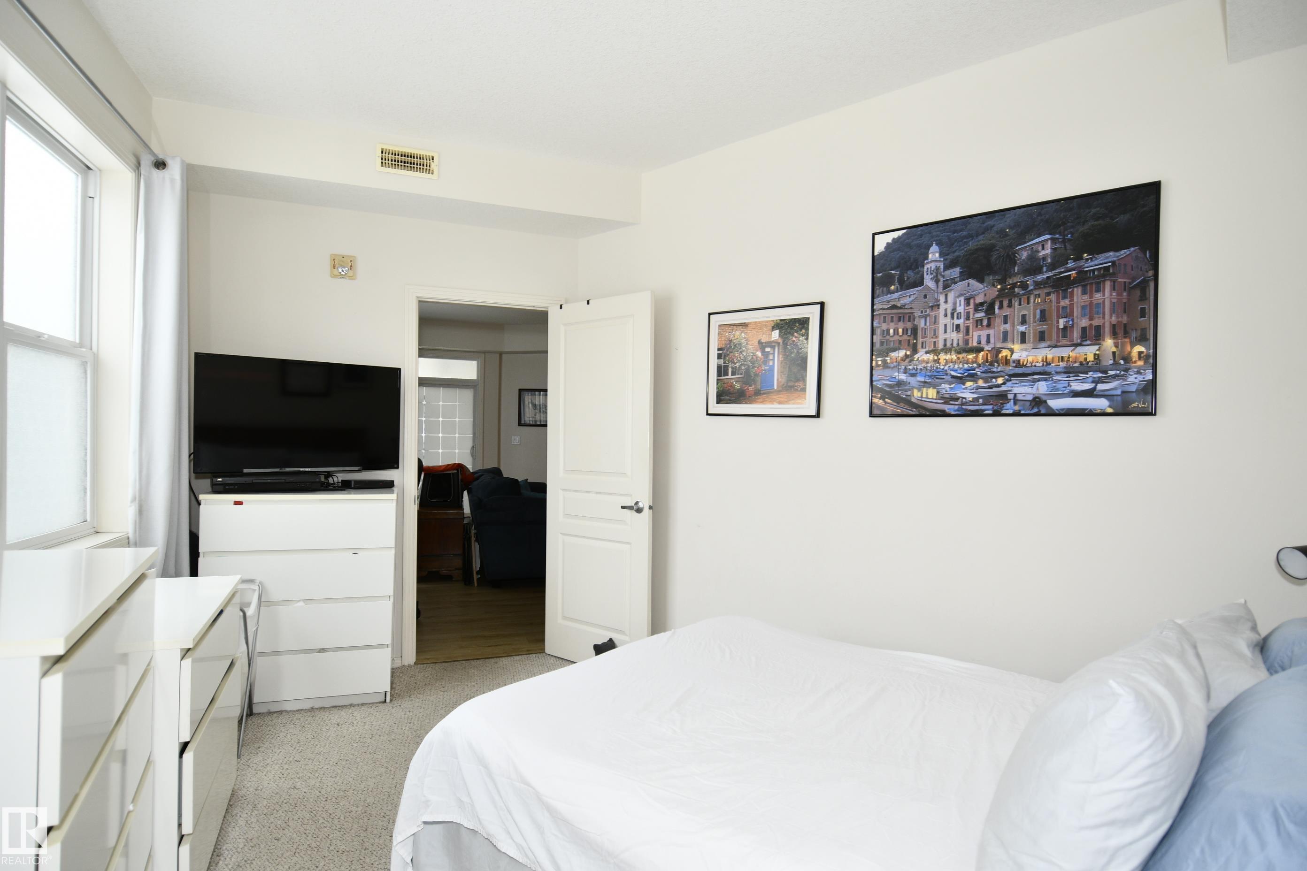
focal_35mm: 18
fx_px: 653
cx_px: 654
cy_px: 436
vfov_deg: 67.4
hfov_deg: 90.0
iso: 220
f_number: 4
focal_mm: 12
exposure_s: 1/60
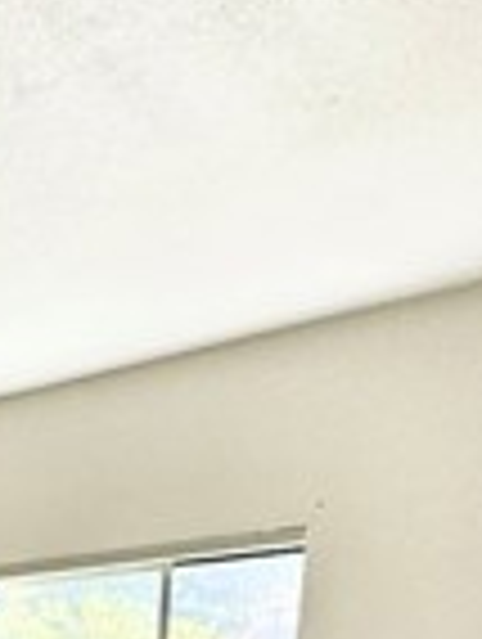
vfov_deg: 23.8
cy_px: 976
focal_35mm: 63
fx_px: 1166
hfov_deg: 18.8
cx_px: -351
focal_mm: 2.22
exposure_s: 1/99
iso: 100
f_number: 2.2
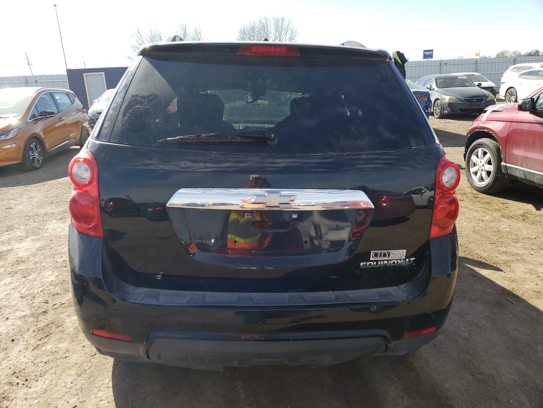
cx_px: 272
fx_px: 408
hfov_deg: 67.3
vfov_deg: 53.1
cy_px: 204
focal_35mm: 26
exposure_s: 1/1667
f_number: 1.5
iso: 50
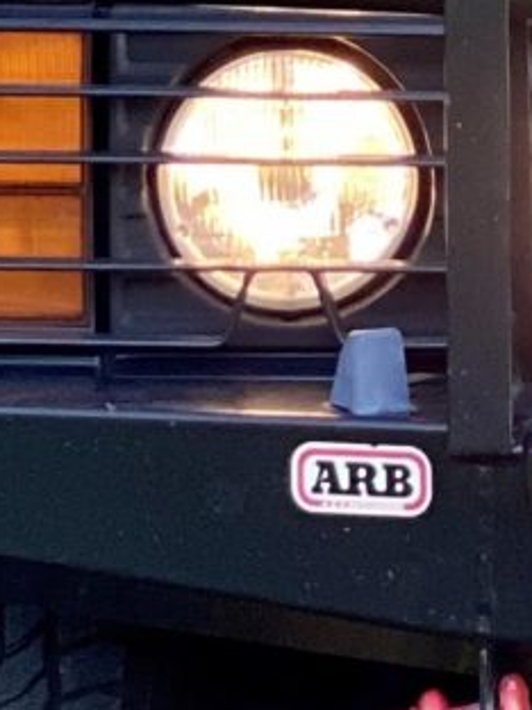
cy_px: -637
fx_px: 6988
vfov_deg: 5.7
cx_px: 1116
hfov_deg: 4.3
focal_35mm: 341
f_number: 2
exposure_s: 1/122
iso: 100
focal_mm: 6
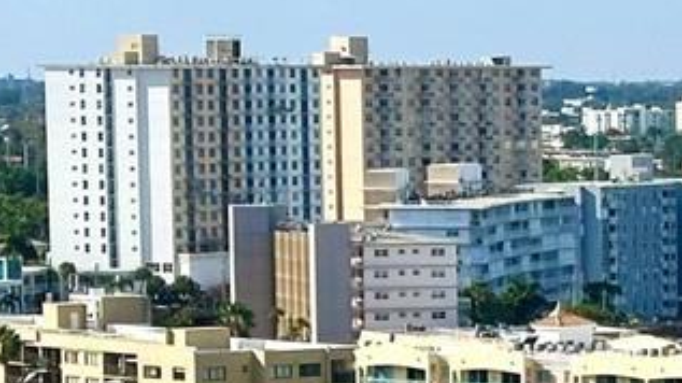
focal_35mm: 264
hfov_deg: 8.1
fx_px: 4772
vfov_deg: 4.5
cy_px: 757
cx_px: 802
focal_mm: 6.86
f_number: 1.78
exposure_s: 1/6211
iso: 64
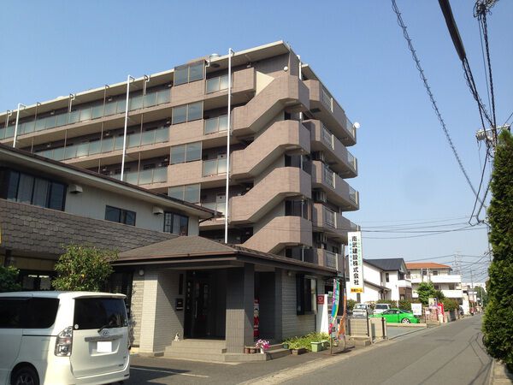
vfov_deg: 42.9
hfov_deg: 55.4
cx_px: 256
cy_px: 192
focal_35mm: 33
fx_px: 489
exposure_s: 1/985
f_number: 2.4
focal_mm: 4.12
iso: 50
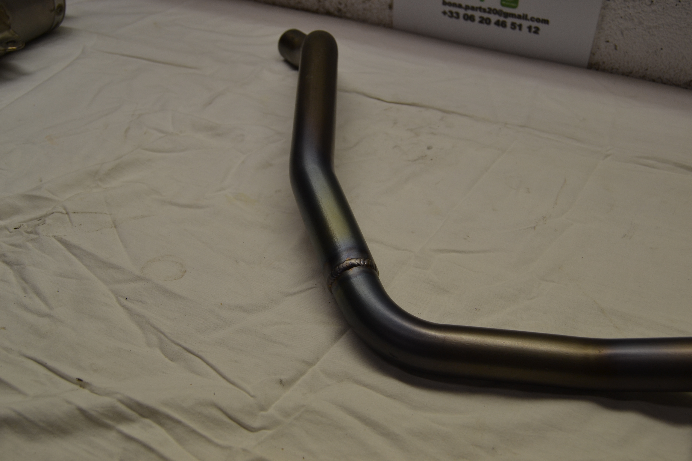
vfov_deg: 34.2
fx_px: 750
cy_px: 230
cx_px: 346
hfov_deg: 49.6
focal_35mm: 39
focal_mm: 26
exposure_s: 1/125
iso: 220
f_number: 5.6
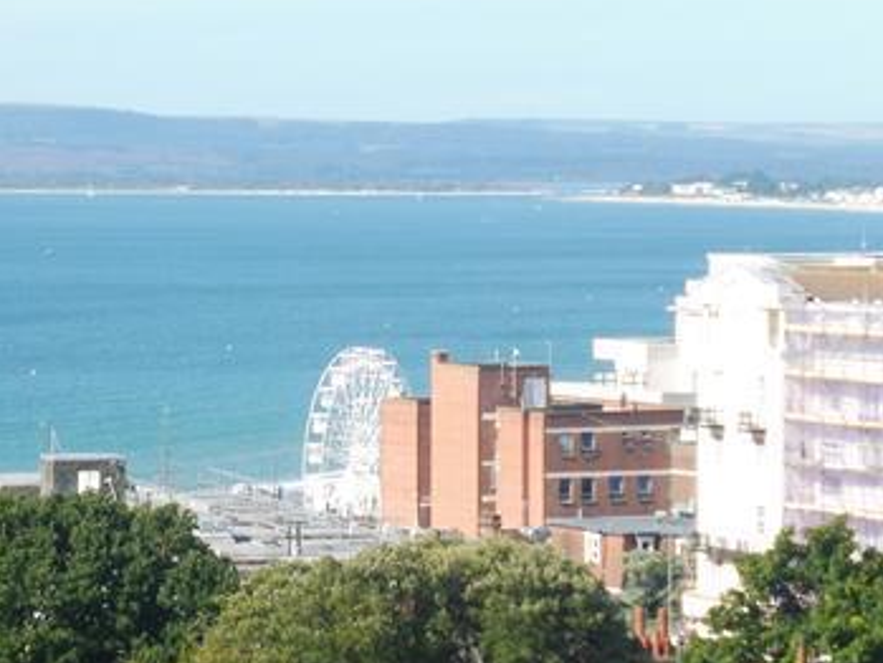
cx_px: 278
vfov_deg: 7.0
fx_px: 5384
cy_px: 364
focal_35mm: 211
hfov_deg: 9.4
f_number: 5.3
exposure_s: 1/320
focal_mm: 20.6
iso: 100
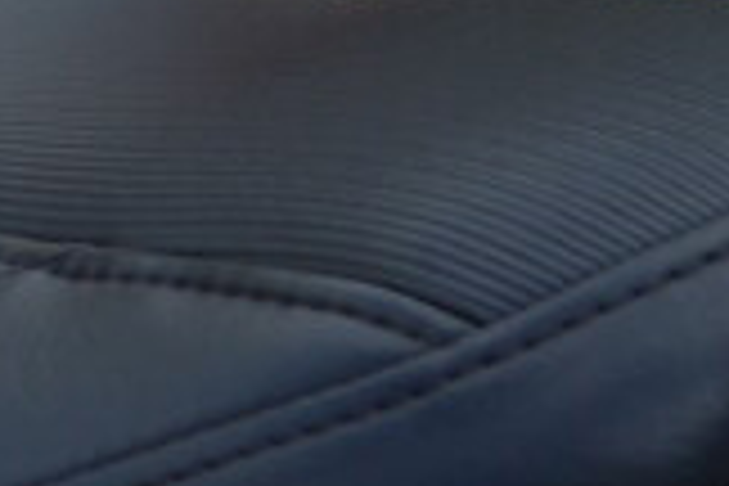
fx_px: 5406
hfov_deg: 7.1
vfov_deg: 5.0
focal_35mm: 267
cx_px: -1166
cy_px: -526
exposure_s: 1/200
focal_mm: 24
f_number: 7.1
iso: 100
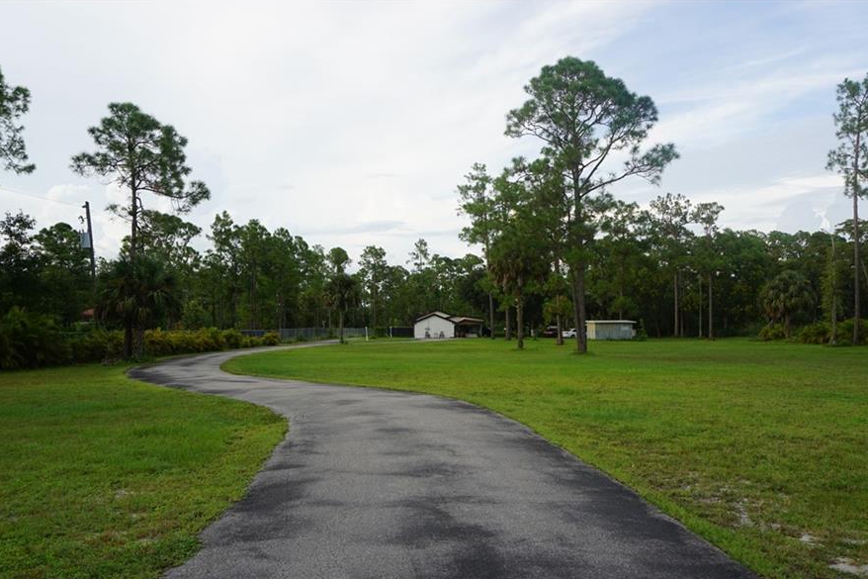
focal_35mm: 28
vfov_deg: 46.2
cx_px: 441
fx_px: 675
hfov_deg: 65.5
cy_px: 333
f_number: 8
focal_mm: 16
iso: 100
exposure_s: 1/80
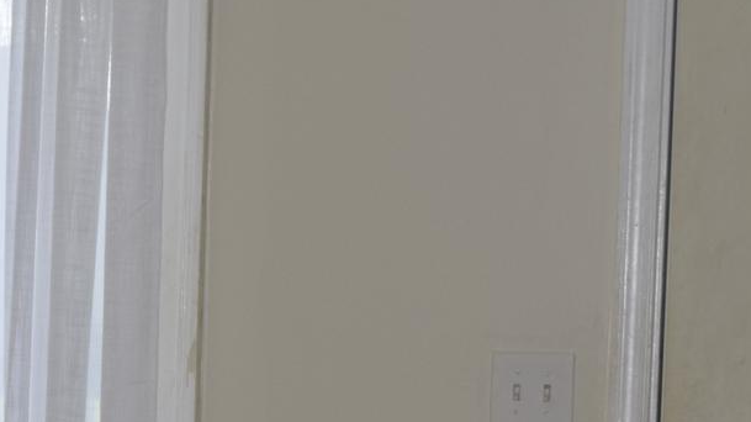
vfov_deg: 8.1
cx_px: -181
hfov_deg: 14.0
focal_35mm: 148
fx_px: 2946
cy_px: 479
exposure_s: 1/125
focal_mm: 28
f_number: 5.6
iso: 220
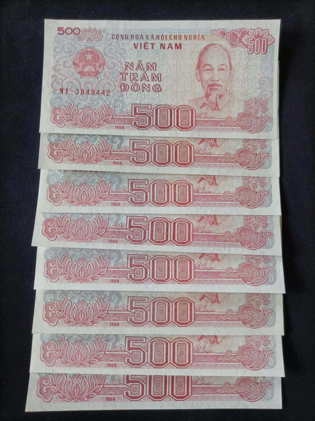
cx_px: 158
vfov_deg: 67.3
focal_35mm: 26
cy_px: 210
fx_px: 315
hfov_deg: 53.1
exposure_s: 1/33.3
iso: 713
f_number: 1.8
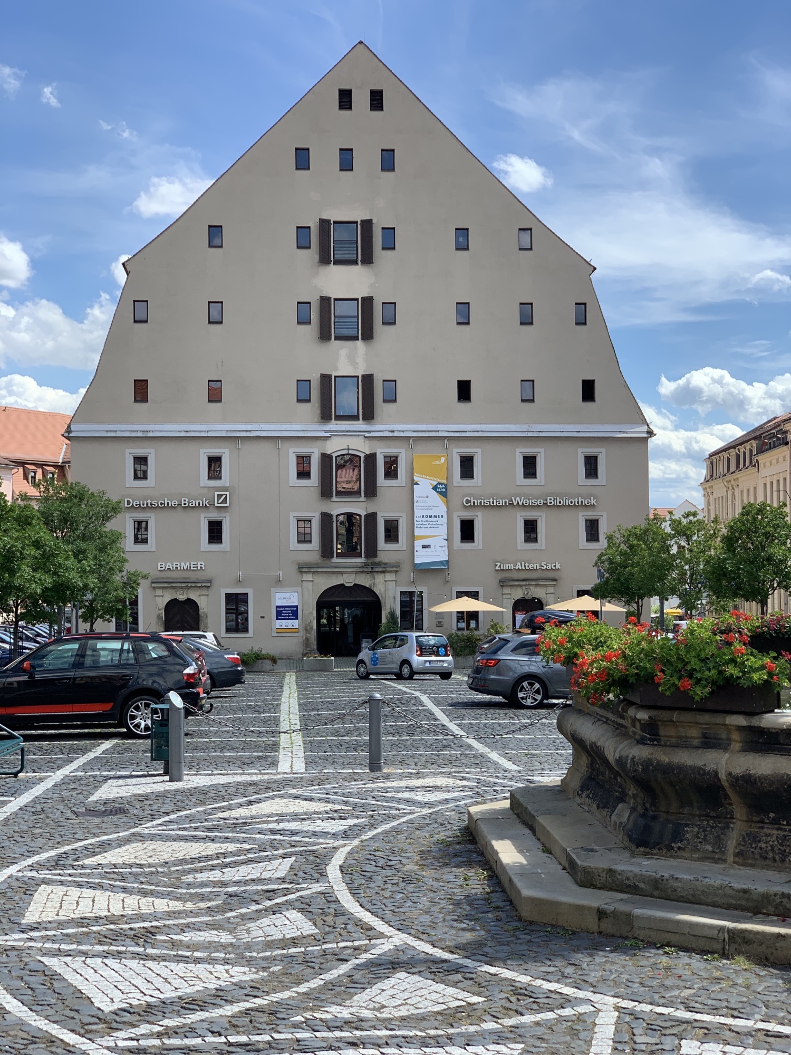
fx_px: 1584
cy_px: 528
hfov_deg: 28.0
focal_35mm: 52
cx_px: 396
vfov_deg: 36.8
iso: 16
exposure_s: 1/773
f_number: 2.4
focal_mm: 6
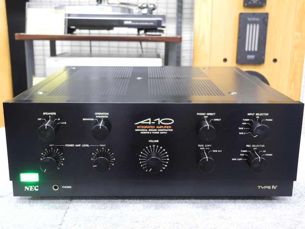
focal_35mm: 45
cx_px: 152
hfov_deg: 42.1
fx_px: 396
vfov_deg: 32.2
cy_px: 114
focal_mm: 9.7
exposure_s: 1/11
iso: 400
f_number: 3.2
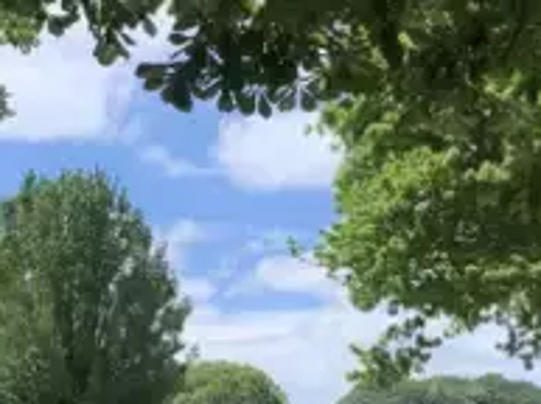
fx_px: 1264
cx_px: 185
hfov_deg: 24.1
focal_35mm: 81
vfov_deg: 17.9
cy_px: 362
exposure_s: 1/919
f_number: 1.8
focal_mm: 4.25
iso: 25
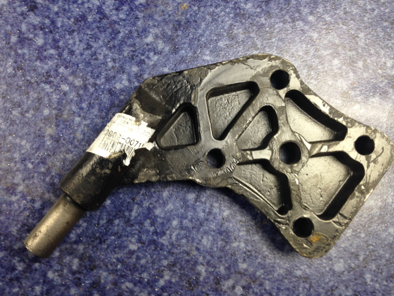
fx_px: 376
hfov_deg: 55.4
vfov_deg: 42.9
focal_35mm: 33
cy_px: 148
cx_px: 197
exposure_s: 1/20
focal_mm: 4.12
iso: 64
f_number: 2.4
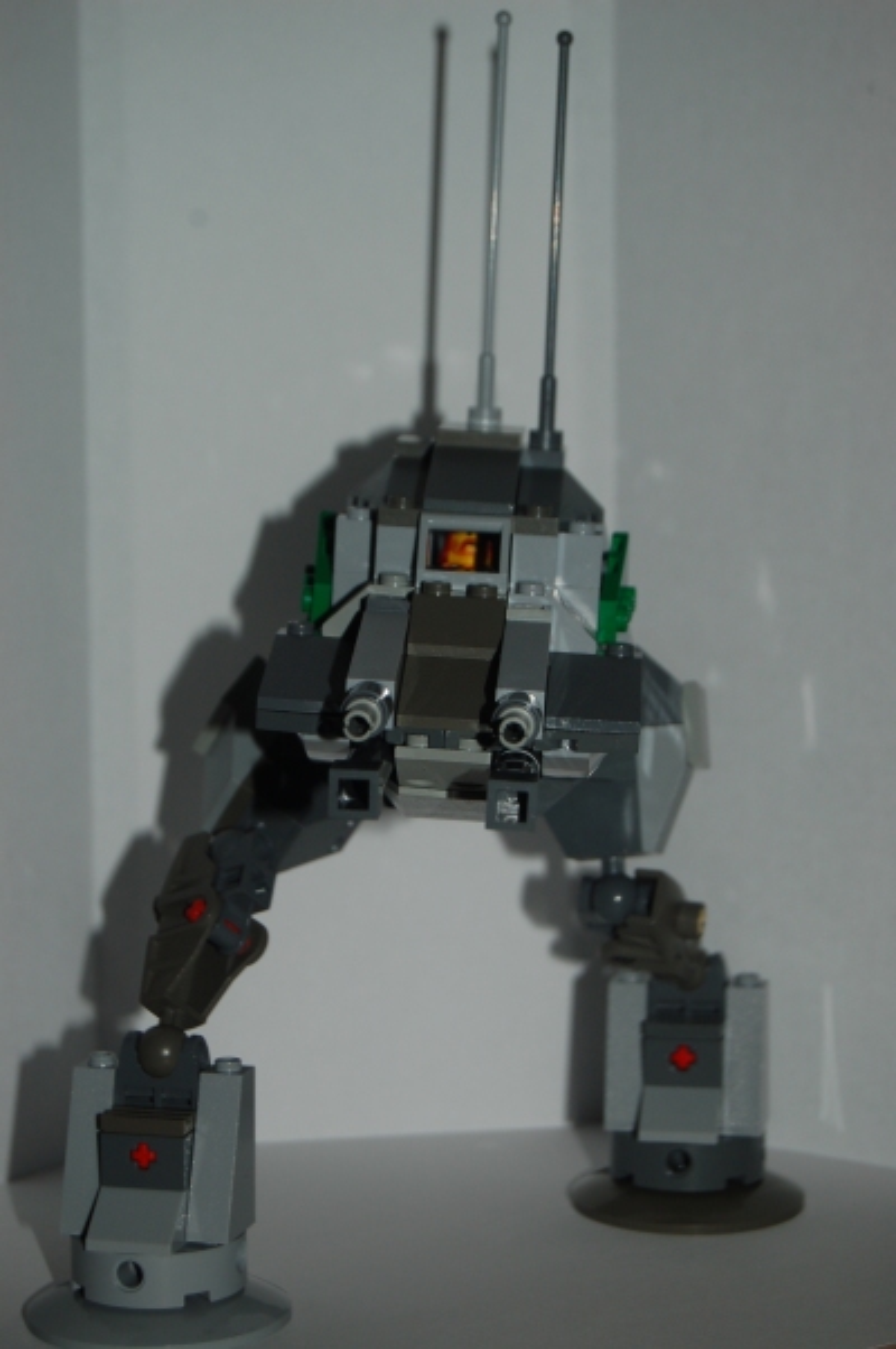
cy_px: 674
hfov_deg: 16.5
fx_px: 3087
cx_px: 448
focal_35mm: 82
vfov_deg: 24.6
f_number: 5.6
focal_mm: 55
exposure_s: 1/125
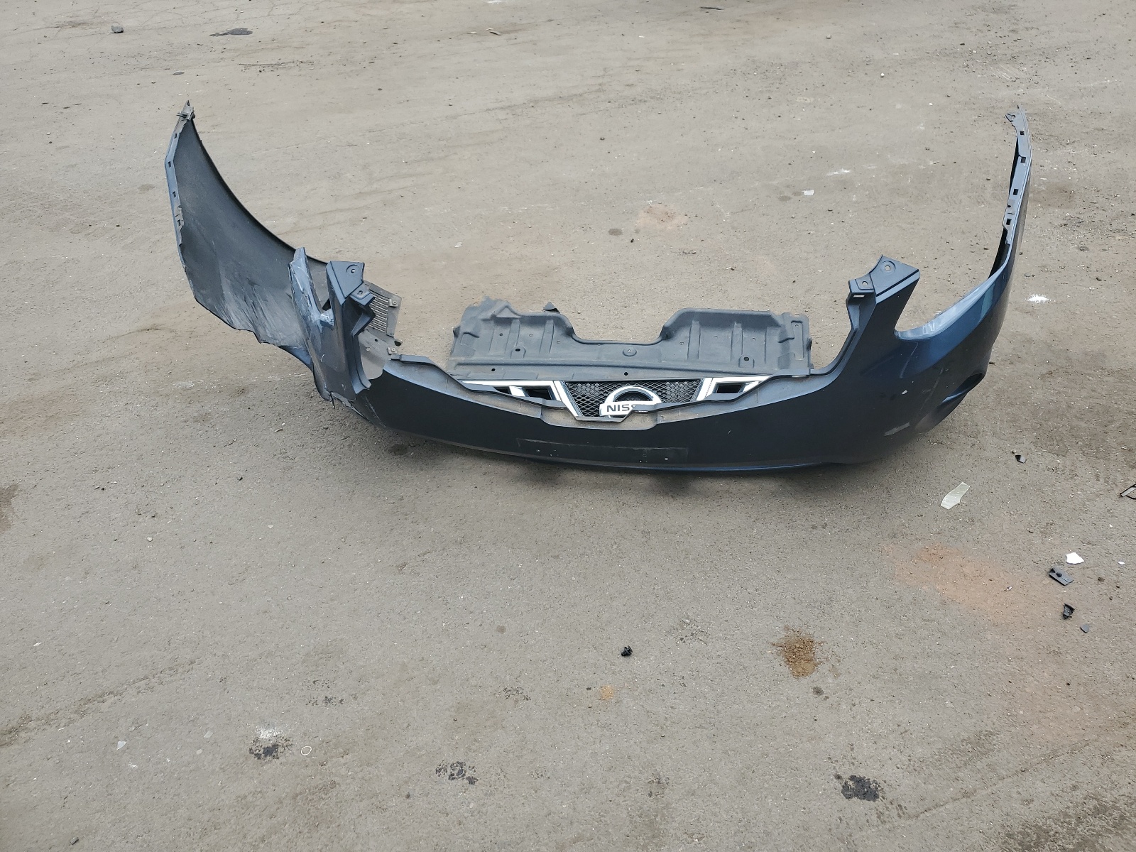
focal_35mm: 26
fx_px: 853
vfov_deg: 53.1
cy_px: 426
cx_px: 568
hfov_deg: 67.3
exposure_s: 1/1429
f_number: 1.5
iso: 50
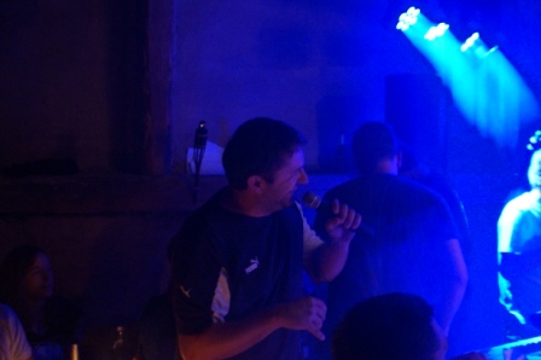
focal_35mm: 42
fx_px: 631
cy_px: 180
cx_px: 270
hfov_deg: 46.4
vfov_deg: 31.8
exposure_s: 1/40
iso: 3200
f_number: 3.5
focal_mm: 28
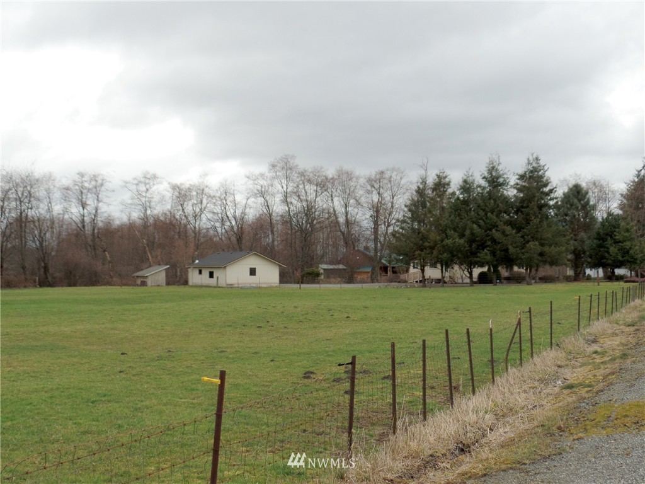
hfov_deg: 36.8
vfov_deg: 28.0
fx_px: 969
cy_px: 242
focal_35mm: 52
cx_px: 322
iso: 80
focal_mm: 9.2
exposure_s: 1/250
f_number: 3.4
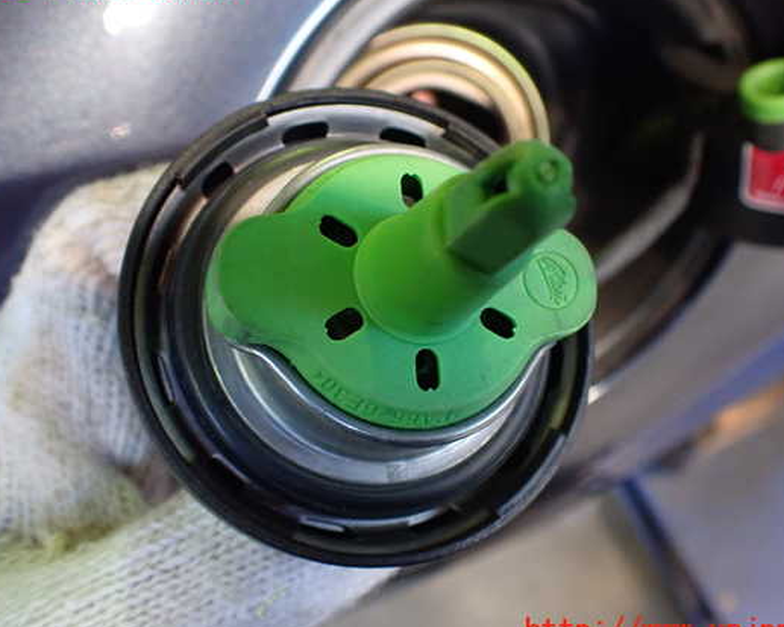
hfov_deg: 52.8
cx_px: 412
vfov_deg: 43.3
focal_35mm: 34
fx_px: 788
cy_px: 310
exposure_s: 1/100
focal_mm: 5.4
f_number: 2.3
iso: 800
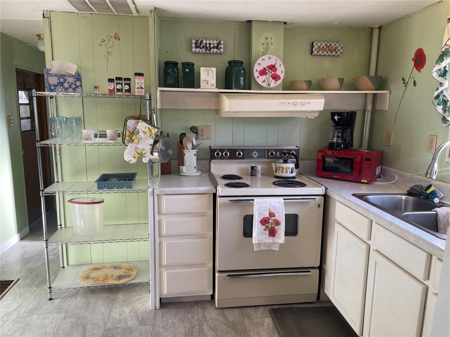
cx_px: 225
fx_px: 338
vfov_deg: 53.1
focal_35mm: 26
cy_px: 168
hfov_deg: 67.3
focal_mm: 4.2
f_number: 1.6
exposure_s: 1/121
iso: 64
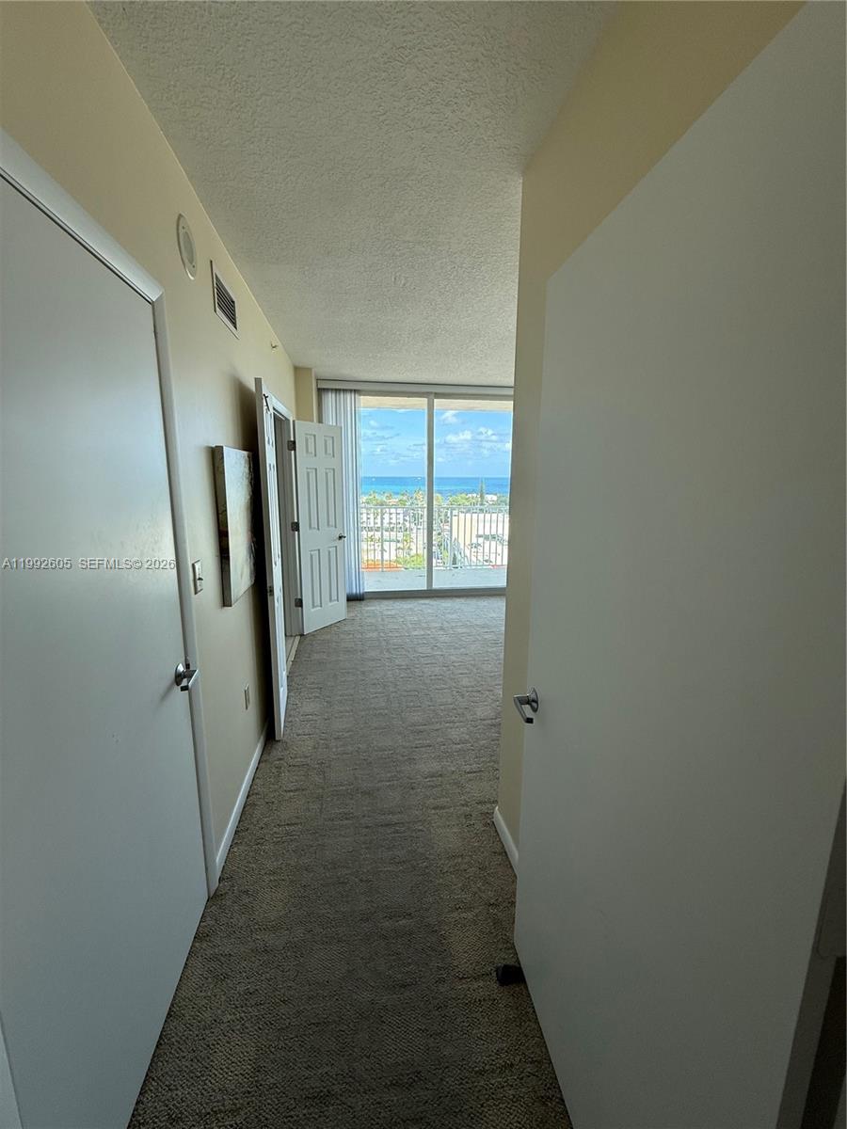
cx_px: 424
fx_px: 457
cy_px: 564
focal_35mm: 14
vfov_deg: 102.1
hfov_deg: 85.7
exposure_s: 1/514
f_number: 2.2
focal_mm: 2.22
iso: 64
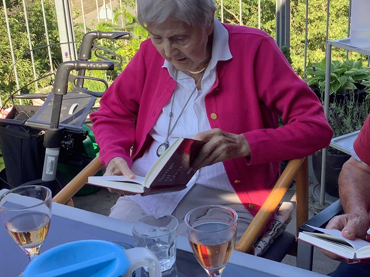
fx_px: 599
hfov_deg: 33.5
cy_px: 147
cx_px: 287
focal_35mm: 56
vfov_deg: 26.1
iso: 25
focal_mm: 3.3
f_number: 2.4
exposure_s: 1/127
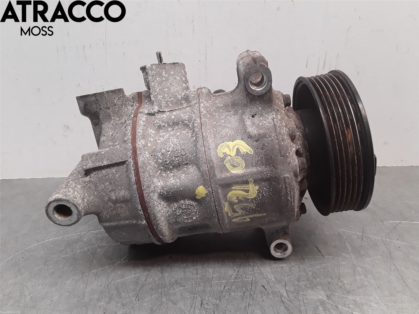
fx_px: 339
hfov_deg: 63.4
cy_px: 157
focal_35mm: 28
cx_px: 210
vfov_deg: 49.7
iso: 100
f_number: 1.9
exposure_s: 1/111
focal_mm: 2.91
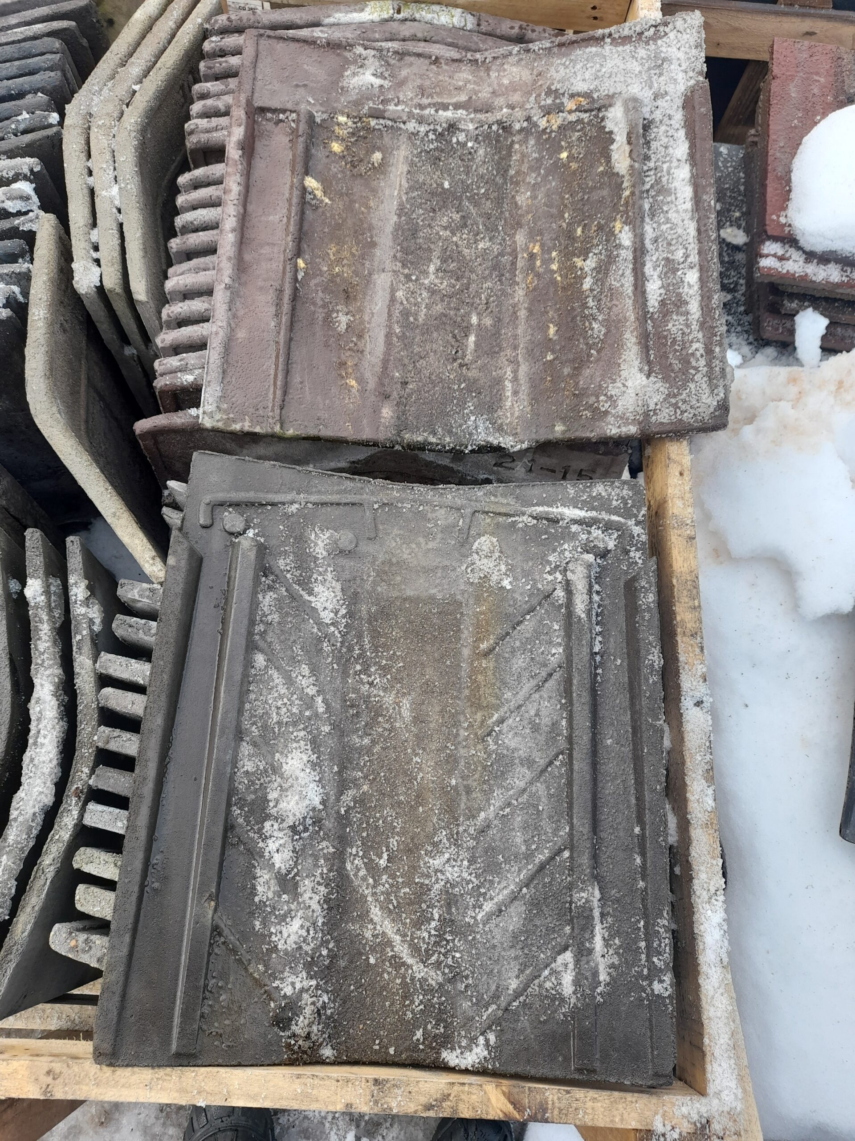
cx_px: 428
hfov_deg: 54.9
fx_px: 823
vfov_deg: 69.4
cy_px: 570
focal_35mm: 25
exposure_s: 1/135
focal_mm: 4.6
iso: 20
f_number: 2
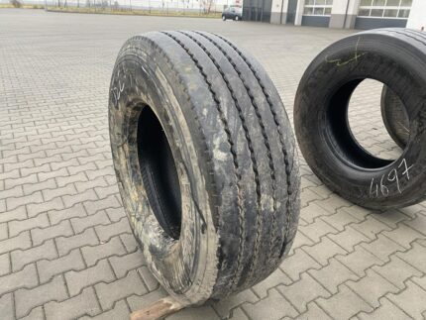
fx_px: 320
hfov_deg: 67.3
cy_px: 160
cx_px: 213
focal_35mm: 26
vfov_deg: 53.1
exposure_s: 1/75
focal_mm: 4.25
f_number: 1.8
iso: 125
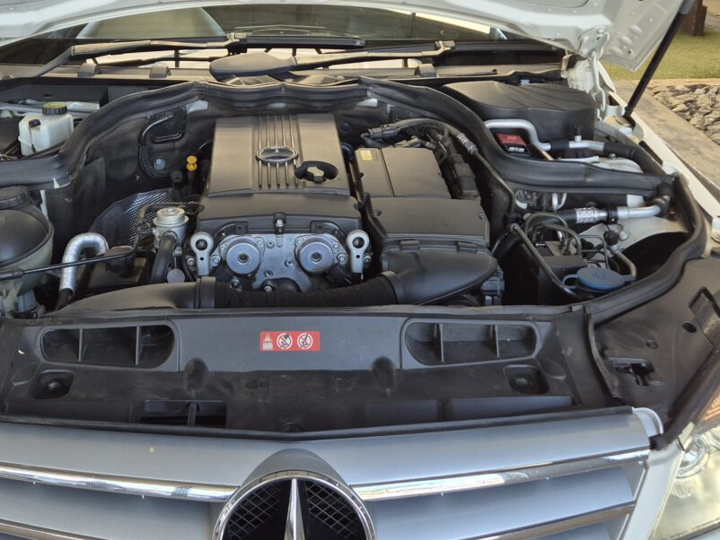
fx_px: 895
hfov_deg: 43.6
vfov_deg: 33.0
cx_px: 293
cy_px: 143
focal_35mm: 43
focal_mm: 5.4
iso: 80
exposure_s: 1/180
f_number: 1.8
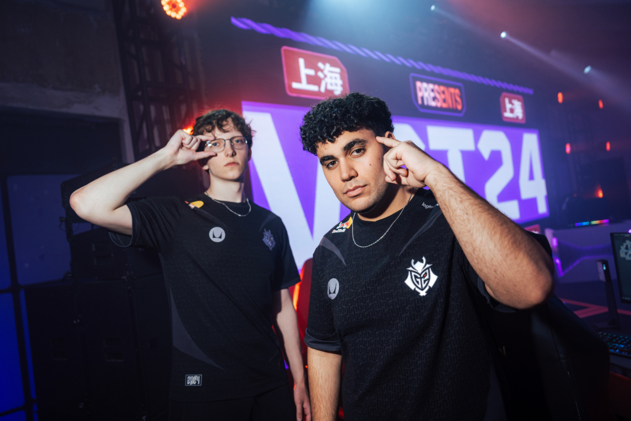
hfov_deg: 73.7
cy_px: 210
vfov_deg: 53.1
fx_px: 421
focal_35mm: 24
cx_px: 316
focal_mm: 24
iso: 100
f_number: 2.8
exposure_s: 1/60
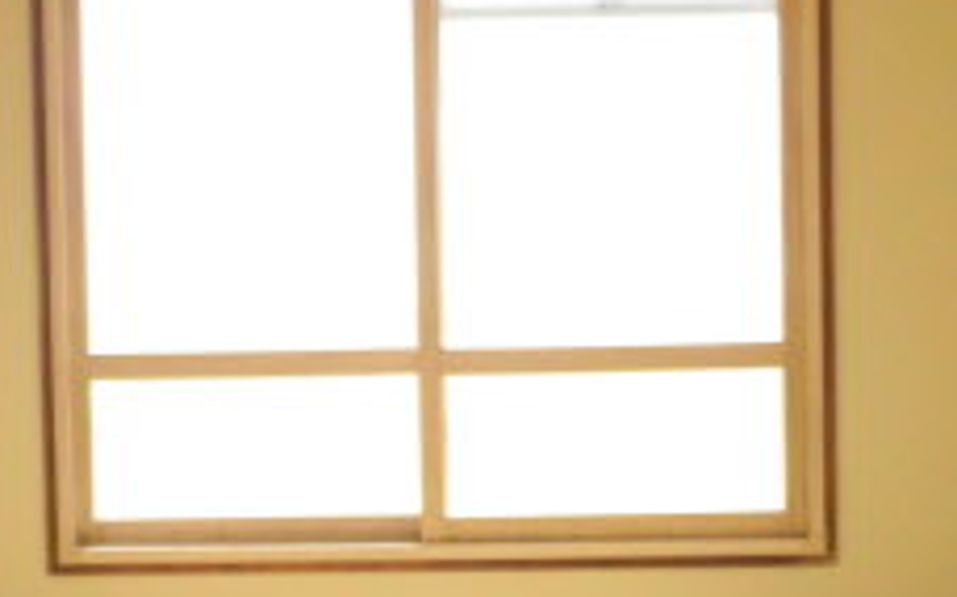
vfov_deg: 18.3
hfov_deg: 28.9
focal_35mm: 71
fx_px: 1851
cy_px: 409
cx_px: 405
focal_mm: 4.3
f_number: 3.1
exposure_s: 1/200
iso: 100
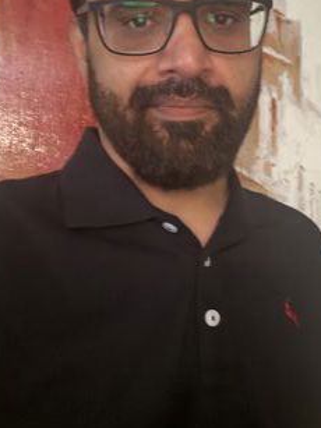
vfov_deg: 43.2
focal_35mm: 43
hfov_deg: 33.5
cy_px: 139
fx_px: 532
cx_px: 191
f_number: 1.9
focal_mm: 2.69
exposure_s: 1/15
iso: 1250
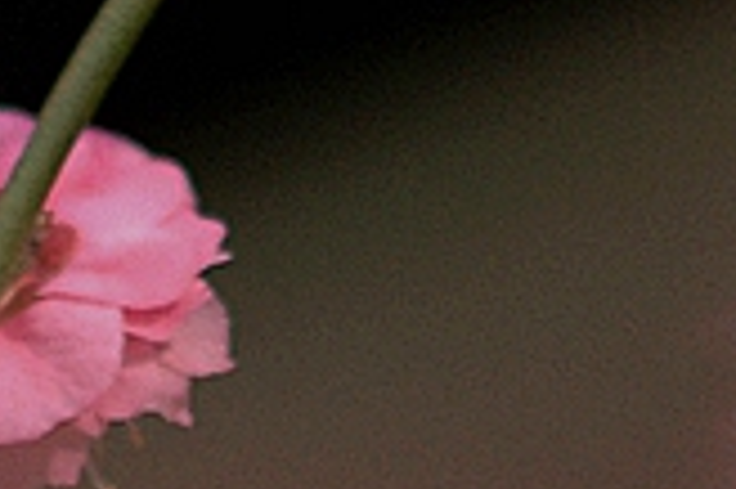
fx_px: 40173
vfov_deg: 0.7
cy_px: -20
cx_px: -283
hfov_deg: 1.0
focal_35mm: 1967
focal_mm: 210
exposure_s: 1/400
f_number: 4.5
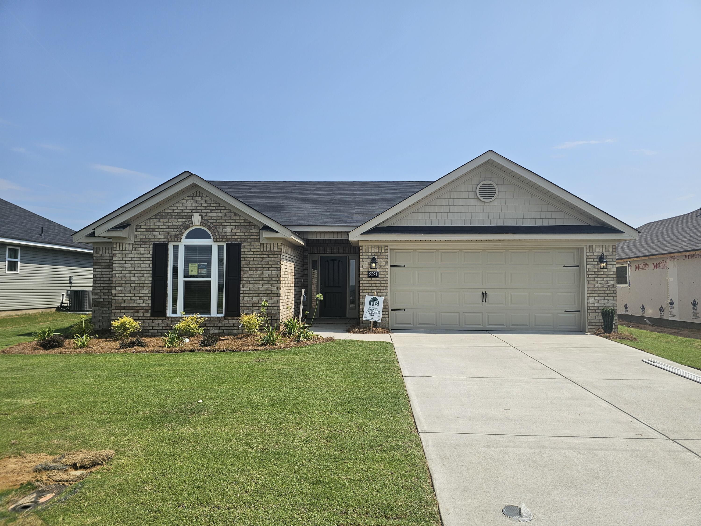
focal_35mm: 23
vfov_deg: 58.9
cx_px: 350
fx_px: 466
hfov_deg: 73.9
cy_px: 263
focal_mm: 6.3
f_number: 1.7
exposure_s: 1/1410
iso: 10
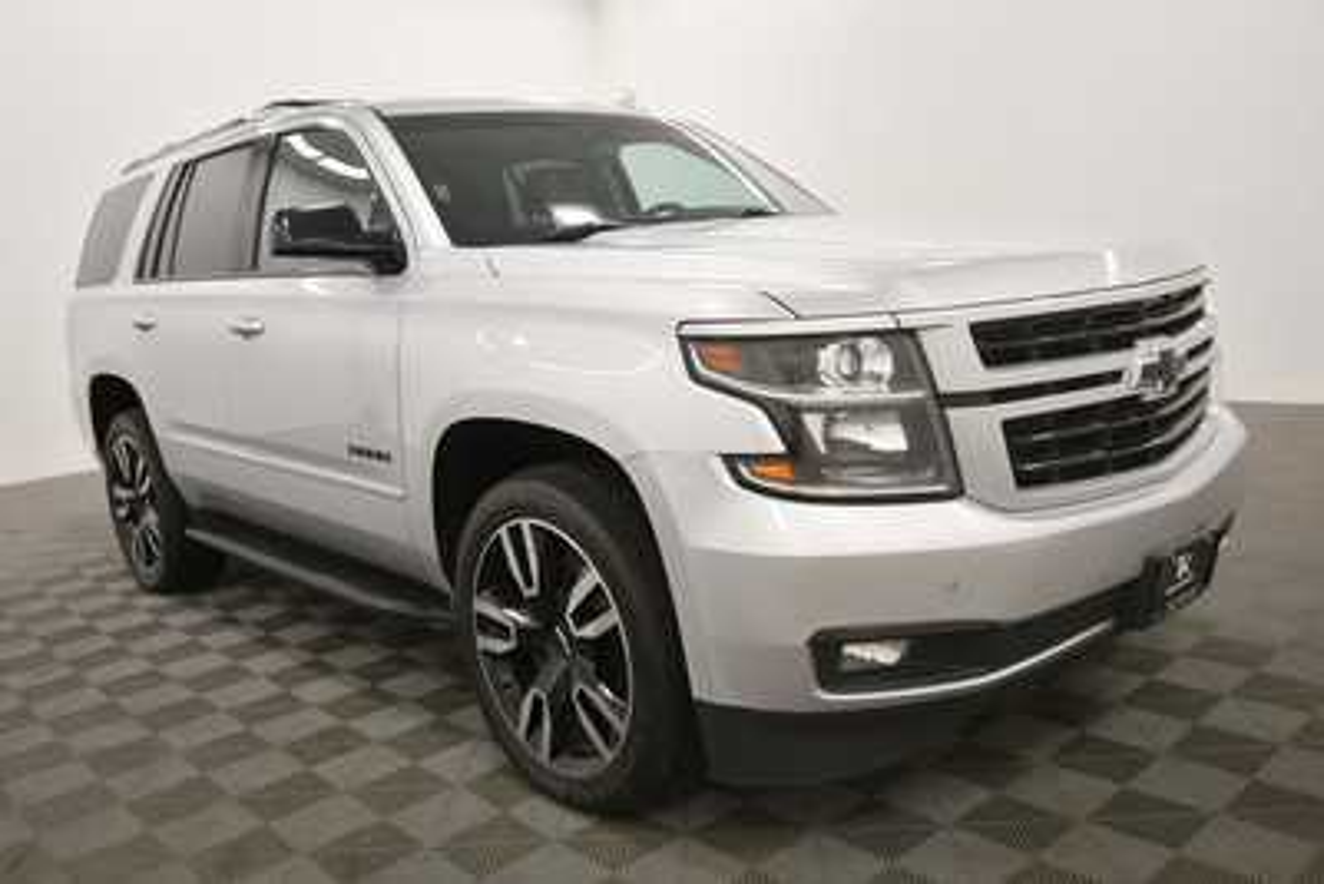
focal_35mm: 30
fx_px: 1104
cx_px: 662
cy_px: 442
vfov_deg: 43.6
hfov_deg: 61.9
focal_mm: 20
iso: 800
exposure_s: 1/160
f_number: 5.6
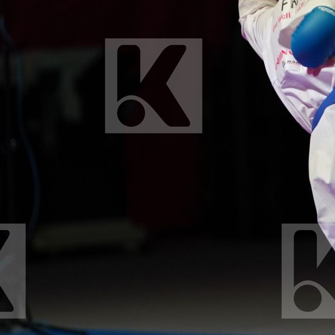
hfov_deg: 4.1
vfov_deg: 4.1
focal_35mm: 426
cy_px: 86
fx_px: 4664
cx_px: 330
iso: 1250
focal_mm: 179
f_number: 2.8
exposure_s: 1/1000
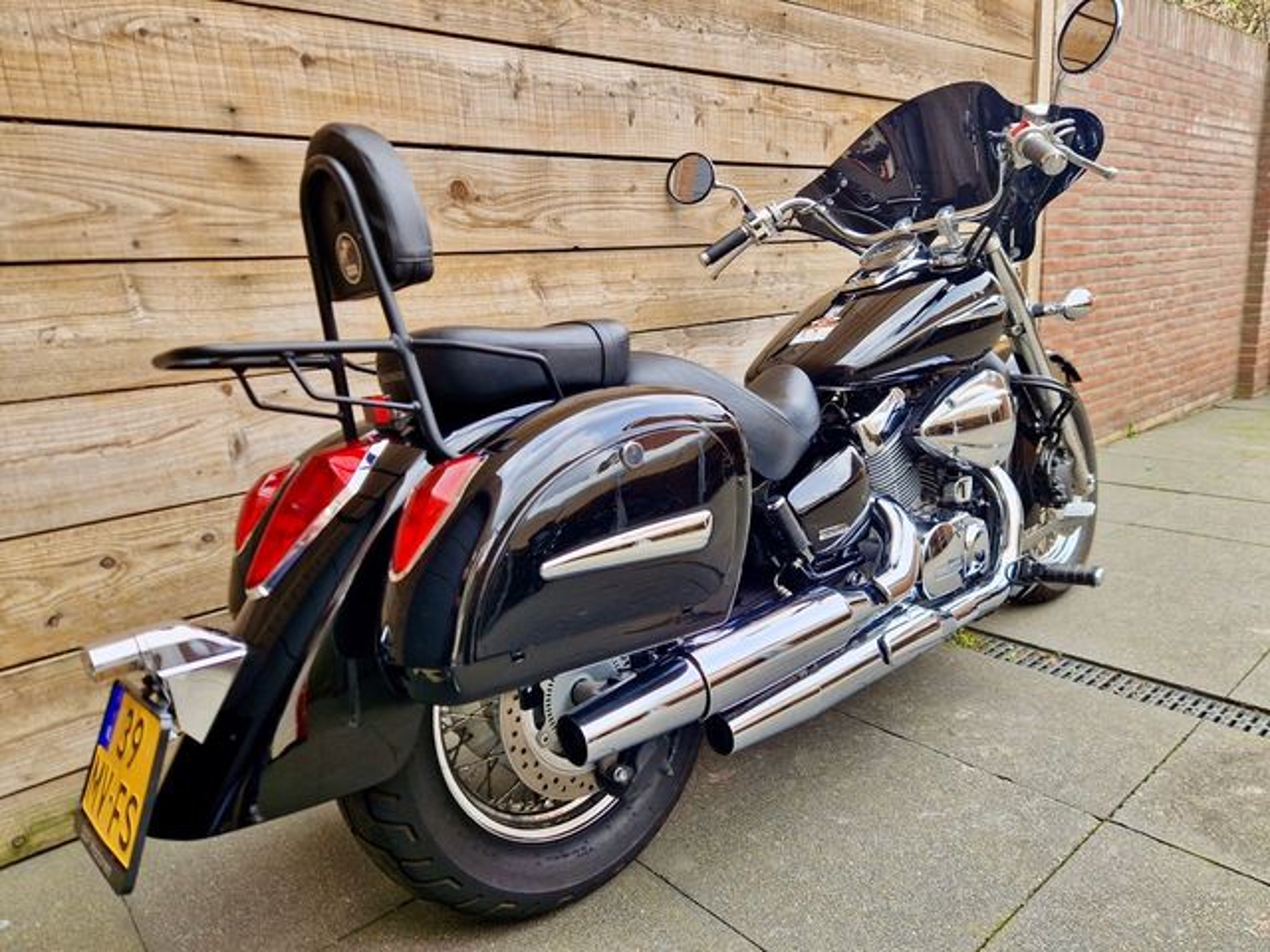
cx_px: 635
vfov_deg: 58.9
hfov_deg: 73.9
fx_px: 844
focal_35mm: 23
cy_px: 476
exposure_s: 1/180
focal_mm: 5.4
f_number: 1.8
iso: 50
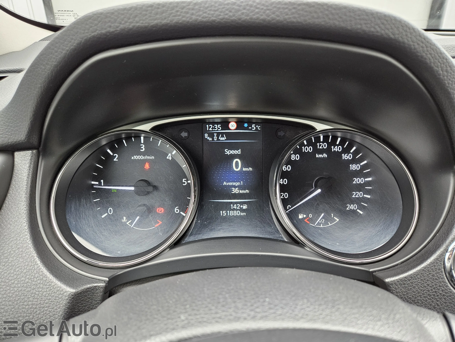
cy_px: 171
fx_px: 302
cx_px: 228
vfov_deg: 58.9
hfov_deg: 73.9
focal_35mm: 23
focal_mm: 5.4
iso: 400
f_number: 1.8
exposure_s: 1/100
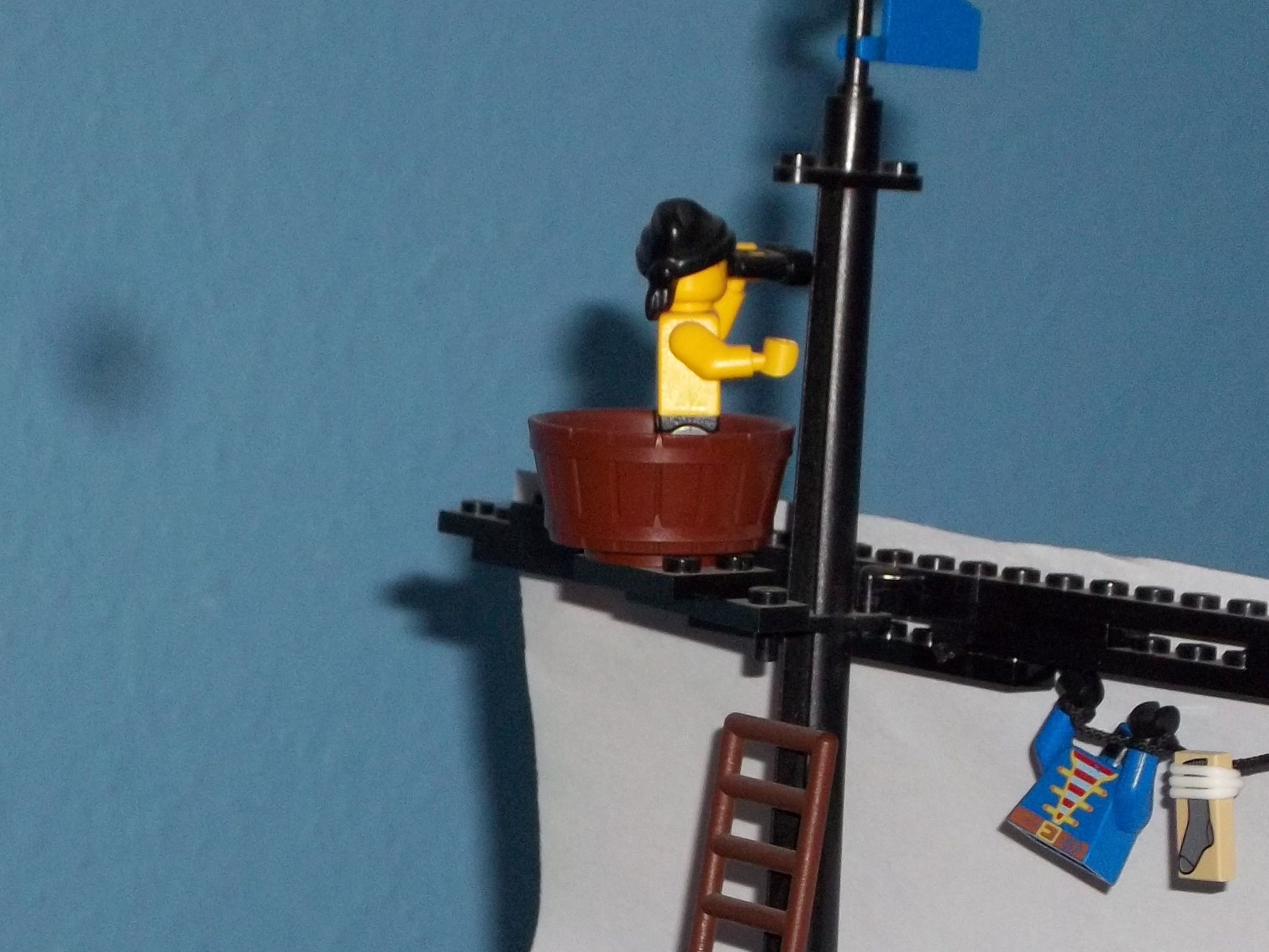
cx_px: 741
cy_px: 671
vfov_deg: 9.4
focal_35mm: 158
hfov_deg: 12.5
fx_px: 5793
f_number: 5.2
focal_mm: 17.1
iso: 160
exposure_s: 1/60
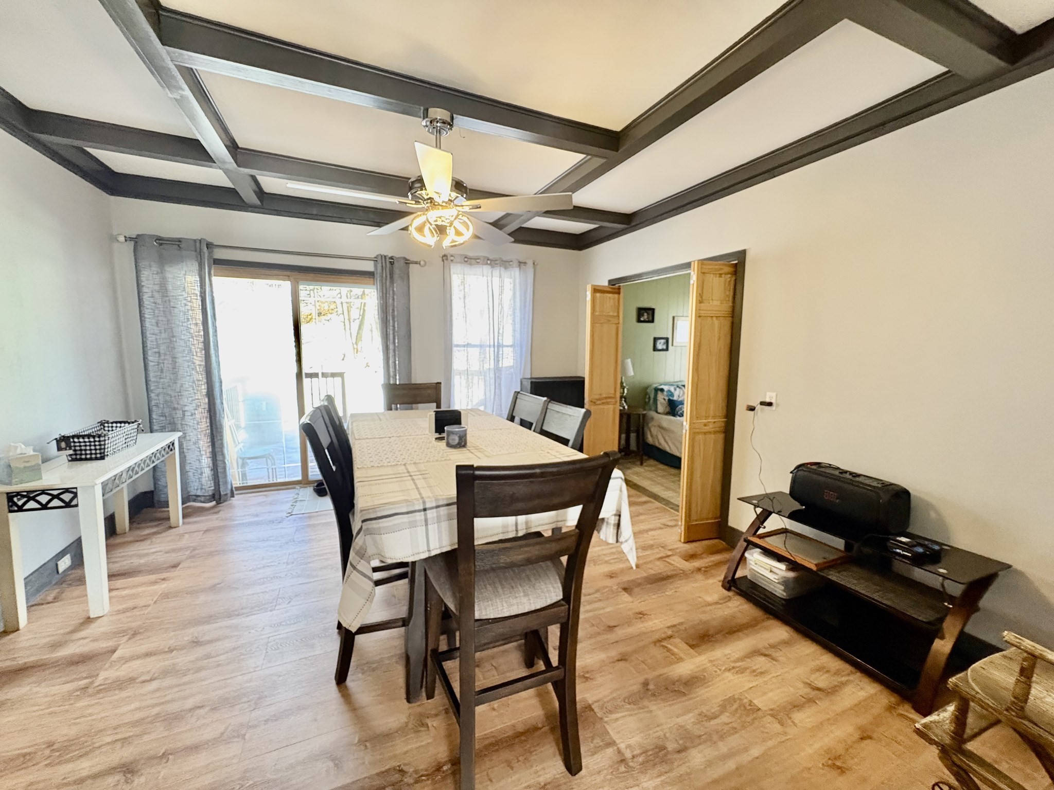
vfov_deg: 85.7
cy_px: 395
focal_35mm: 14
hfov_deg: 102.1
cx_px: 527
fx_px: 426
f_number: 2.2
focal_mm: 2.22
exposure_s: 1/59
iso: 1000
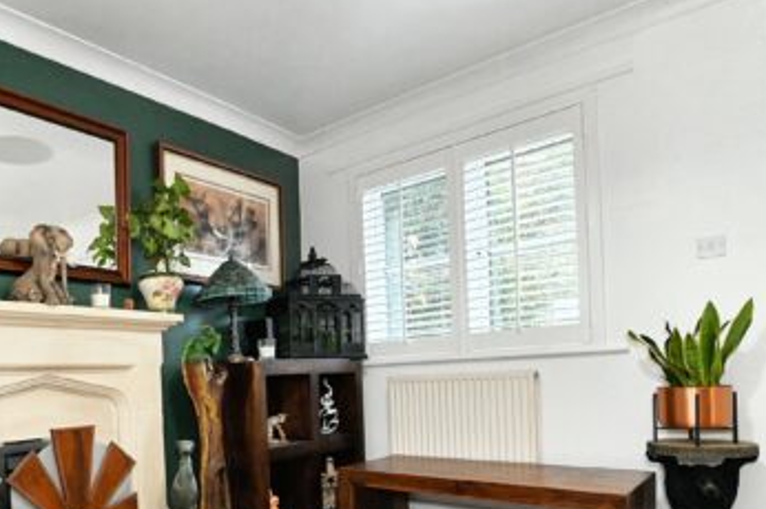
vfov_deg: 48.7
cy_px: 397
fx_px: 531
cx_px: 137
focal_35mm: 25
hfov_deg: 64.3
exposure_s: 1/125
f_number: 10
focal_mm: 15
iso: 6400
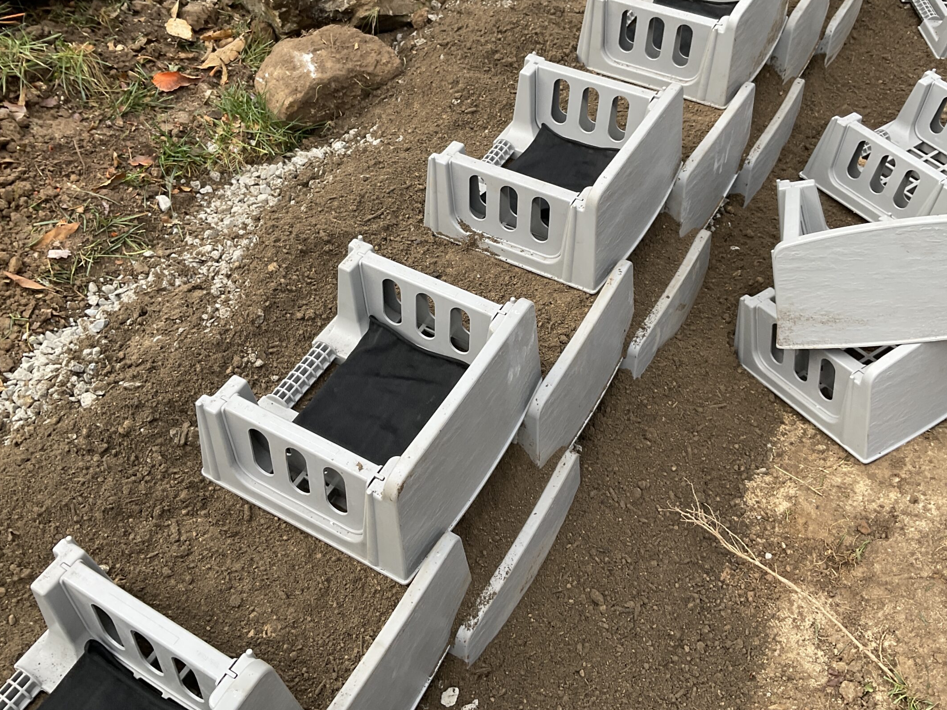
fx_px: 958
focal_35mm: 35
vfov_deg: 40.6
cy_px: 302
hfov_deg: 52.6
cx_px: 489
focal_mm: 3
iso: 25
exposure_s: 1/122
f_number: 1.8
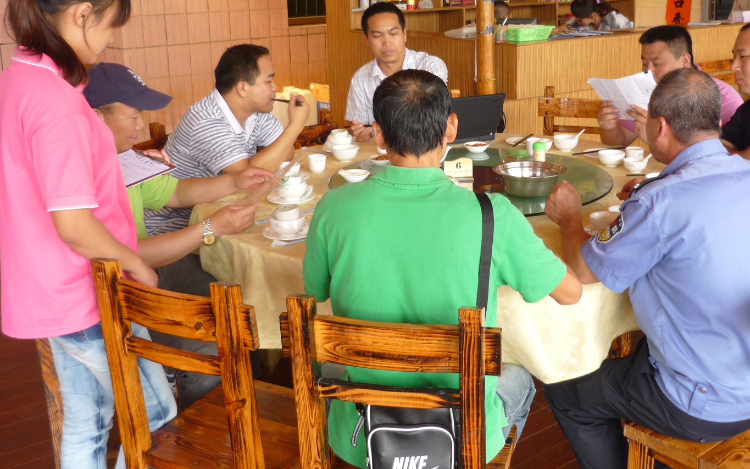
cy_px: 151
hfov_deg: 48.0
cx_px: 436
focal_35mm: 41
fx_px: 838
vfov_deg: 31.0
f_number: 2.8
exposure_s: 1/30
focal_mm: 5.5
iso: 100
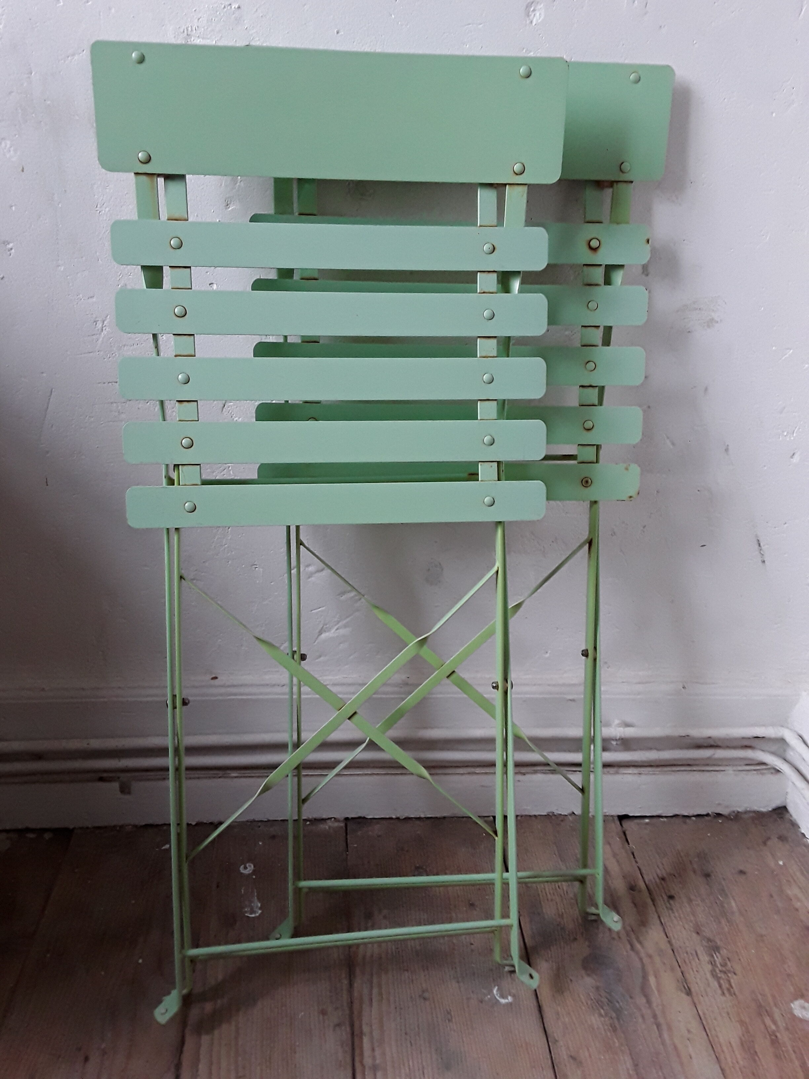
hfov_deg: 51.4
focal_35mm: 27
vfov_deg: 65.3
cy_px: 540
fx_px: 841
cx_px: 404
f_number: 1.9
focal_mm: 2.91
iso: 125
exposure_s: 1/33
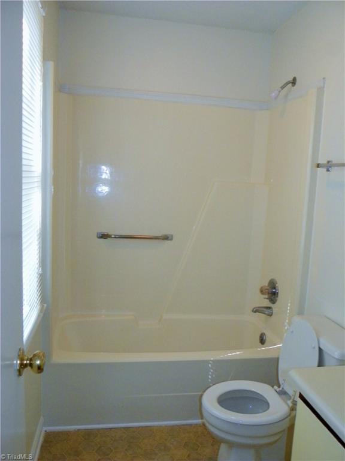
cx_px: 172
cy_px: 230
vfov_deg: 58.4
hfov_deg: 45.4
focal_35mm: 31
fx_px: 412
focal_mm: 5.5
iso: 200
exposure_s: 1/30
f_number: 2.8
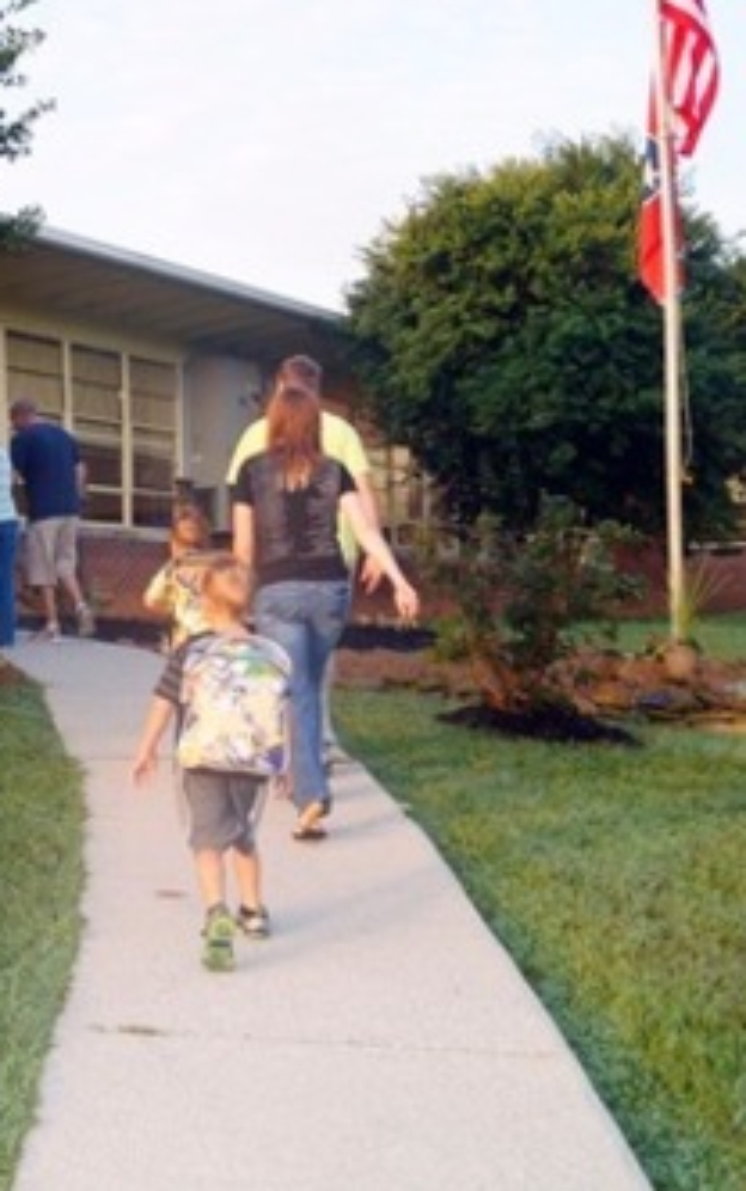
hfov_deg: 22.8
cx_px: -108
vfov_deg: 38.2
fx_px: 1721
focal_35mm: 53
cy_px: 563
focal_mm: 18
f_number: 4
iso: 125
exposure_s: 1/160
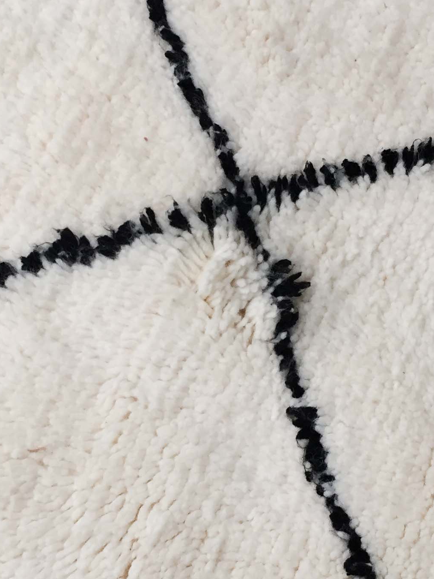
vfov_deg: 27.8
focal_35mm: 70
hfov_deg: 21.0
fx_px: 1170
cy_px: 327
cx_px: 204
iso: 32
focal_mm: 4.15
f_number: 2.2
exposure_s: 1/33
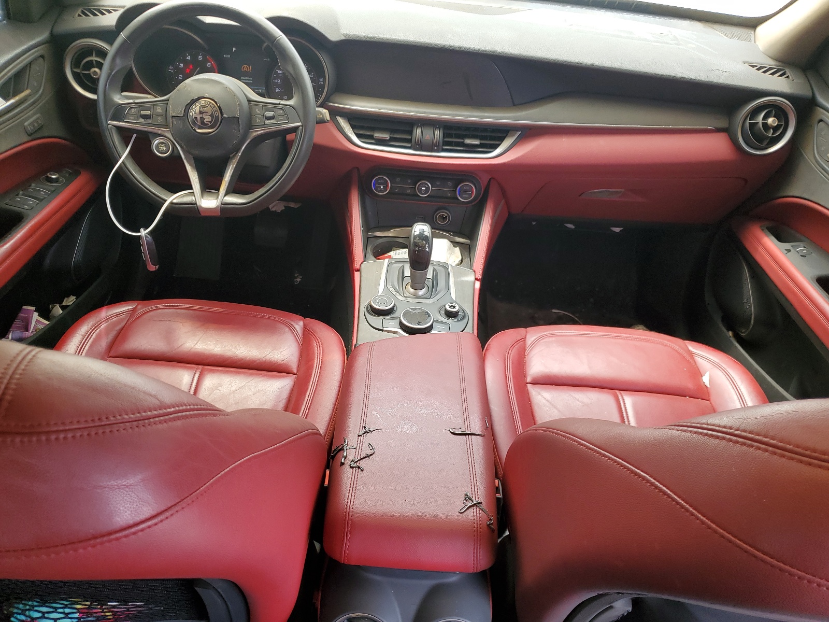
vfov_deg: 53.1
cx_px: 414
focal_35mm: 26
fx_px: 623
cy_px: 311
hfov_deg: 67.3
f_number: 1.5
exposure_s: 1/120
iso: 55
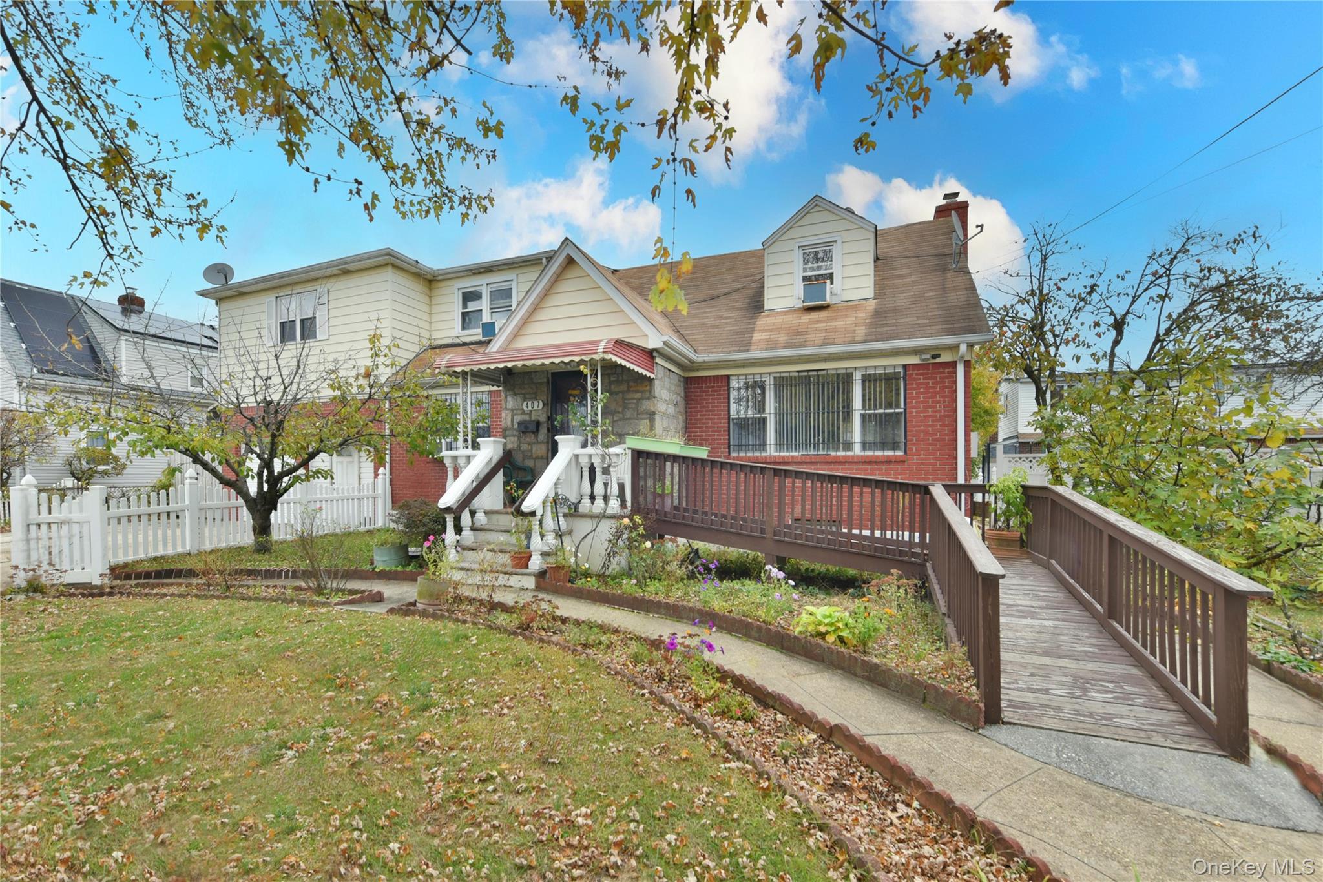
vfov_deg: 81.2
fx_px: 515
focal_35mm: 14
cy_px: 441
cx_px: 662
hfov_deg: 104.2
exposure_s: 1/80
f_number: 8
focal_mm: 14
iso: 250
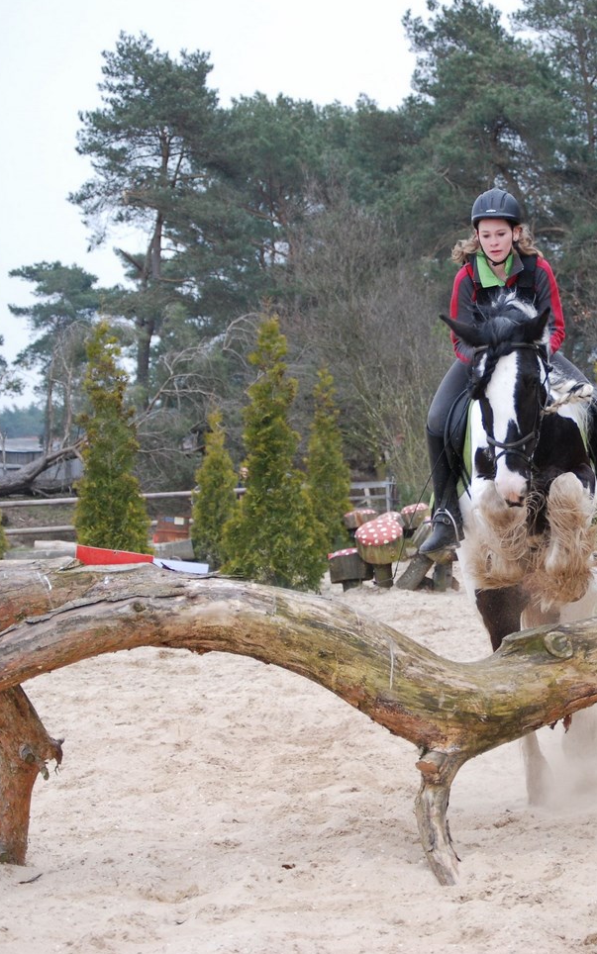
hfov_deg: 10.3
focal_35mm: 127
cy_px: 475
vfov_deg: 16.5
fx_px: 3298
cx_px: 514
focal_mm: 55
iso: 400
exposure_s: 1/1000
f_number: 4
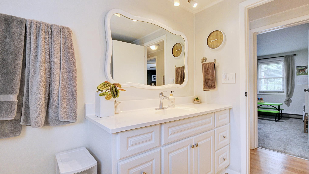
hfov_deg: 52.8
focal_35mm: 38
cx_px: 155
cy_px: 84
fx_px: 311
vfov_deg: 31.2
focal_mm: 24
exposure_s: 1/30
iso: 400
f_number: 10
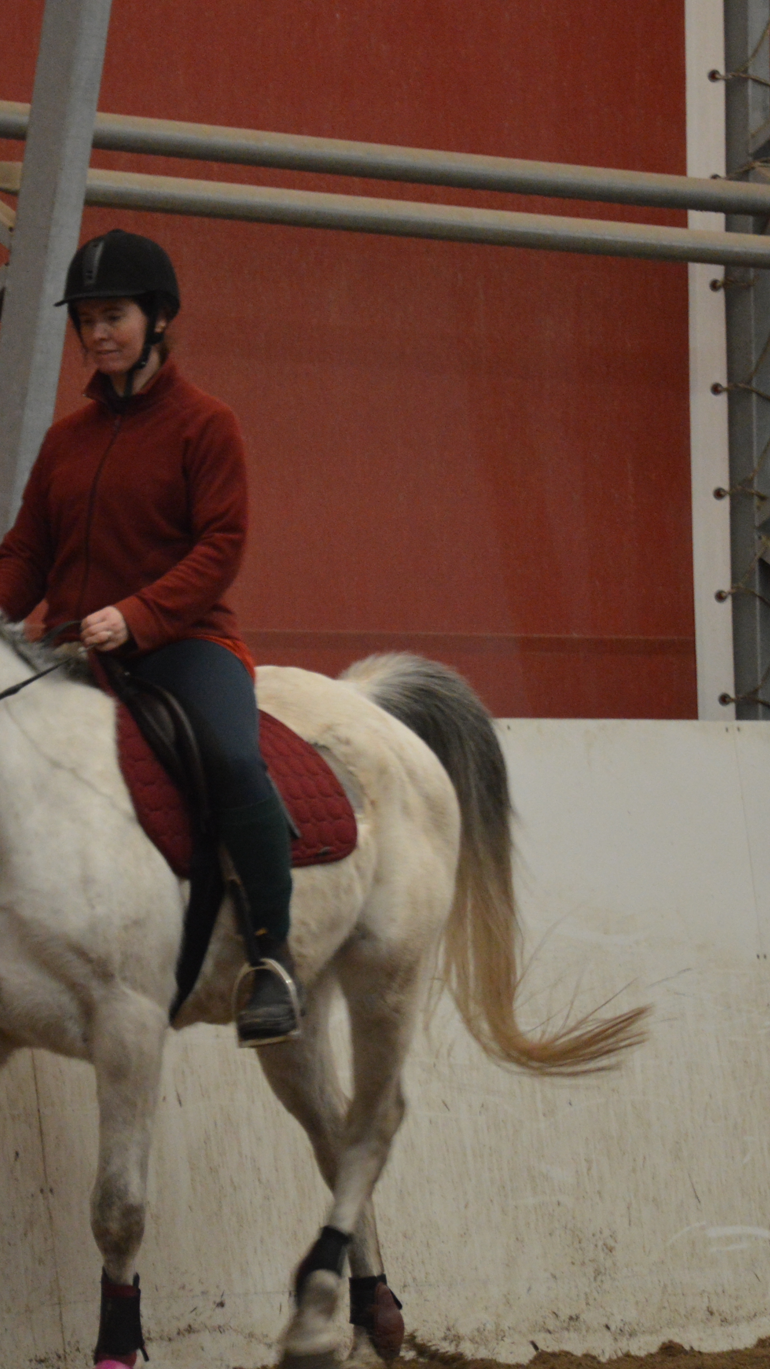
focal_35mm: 249
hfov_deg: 4.9
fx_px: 9030
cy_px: 686
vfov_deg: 8.7
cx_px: 246
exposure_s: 1/125
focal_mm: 105
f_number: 5.6
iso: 1800
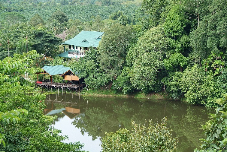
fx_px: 618
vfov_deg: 14.0
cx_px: 114
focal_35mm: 98
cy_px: 76
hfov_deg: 20.8
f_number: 5
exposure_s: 1/350
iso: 400
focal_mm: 65
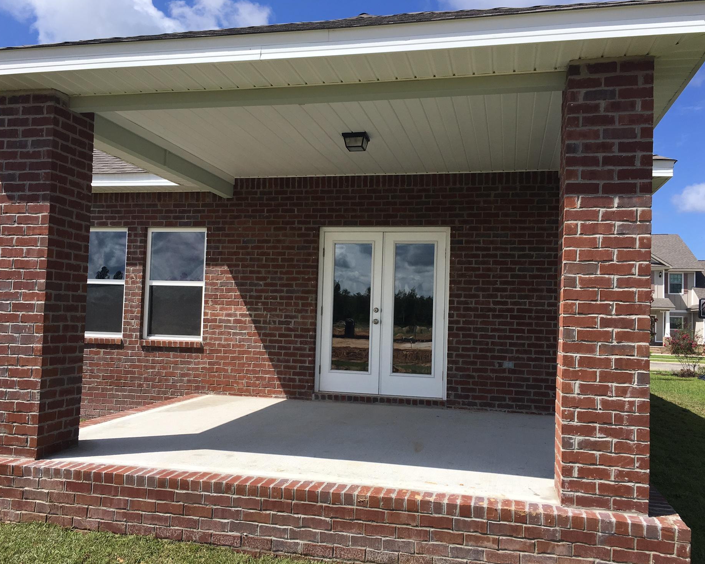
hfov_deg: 57.2
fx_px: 647
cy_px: 286
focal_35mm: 31
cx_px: 350
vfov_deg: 47.1
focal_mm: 4.15
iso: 25
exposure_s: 1/1637
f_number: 2.2
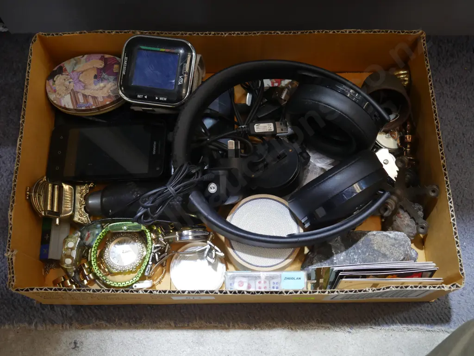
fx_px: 575
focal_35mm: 42
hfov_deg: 44.8
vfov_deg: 34.4
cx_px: 237
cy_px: 178
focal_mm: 21
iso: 800
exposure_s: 1/60
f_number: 4.6
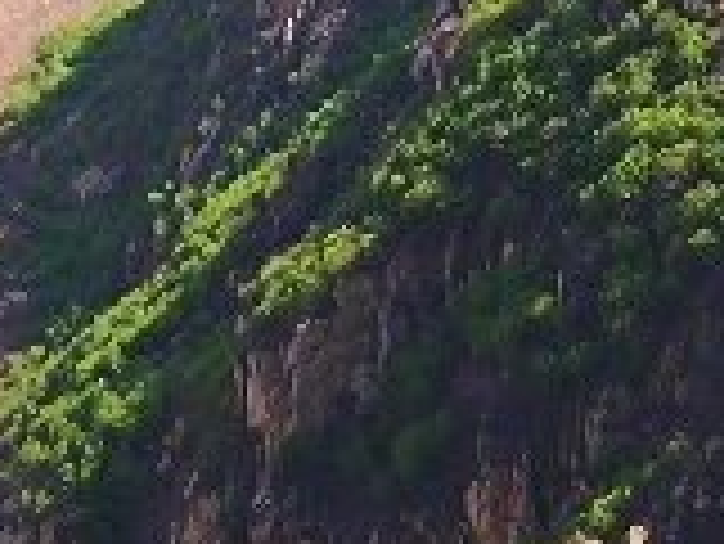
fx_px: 3956
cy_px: 36
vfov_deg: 7.8
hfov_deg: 10.5
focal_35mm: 189
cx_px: 400
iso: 100
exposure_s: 1/525
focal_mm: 8
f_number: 2.8
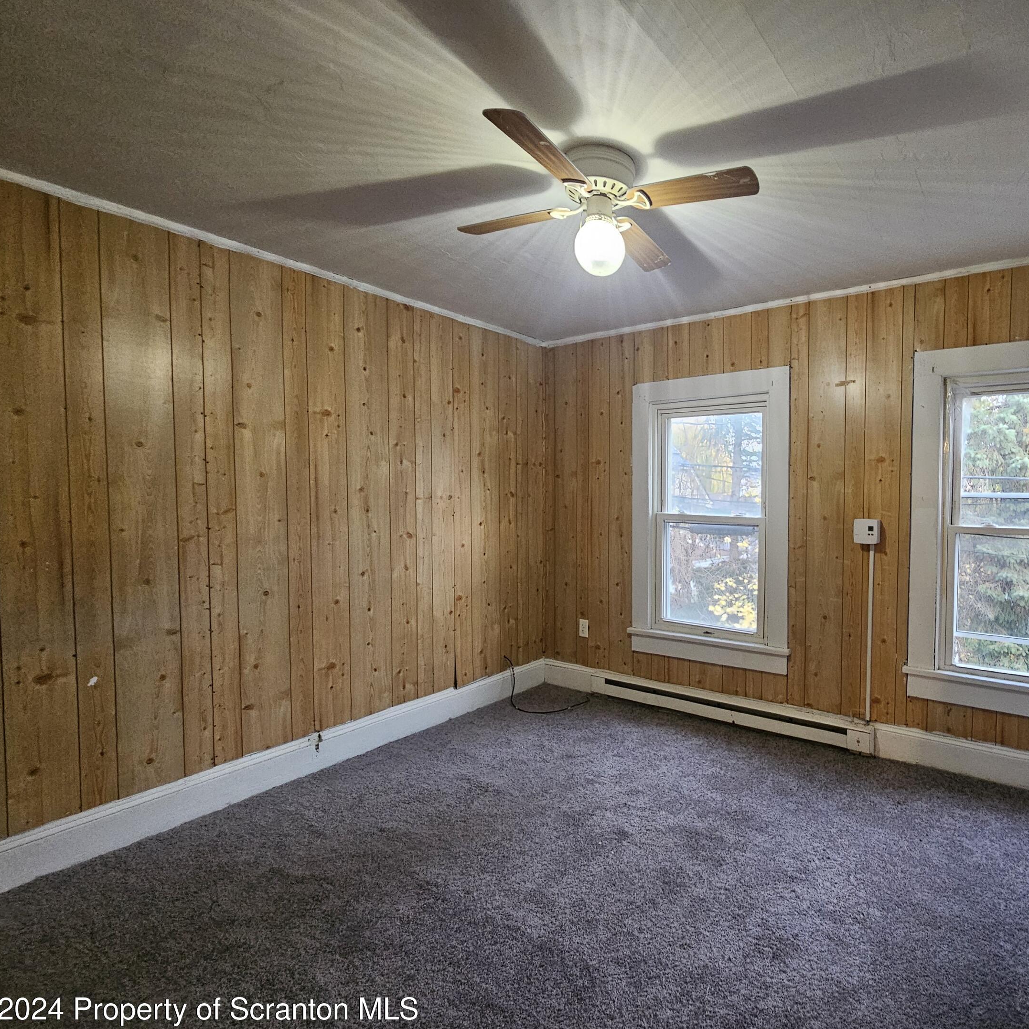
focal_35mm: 16
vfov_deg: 87.4
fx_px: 538
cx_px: 689
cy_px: 521
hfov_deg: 84.3
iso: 640
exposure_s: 1/30
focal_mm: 2.2
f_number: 2.2
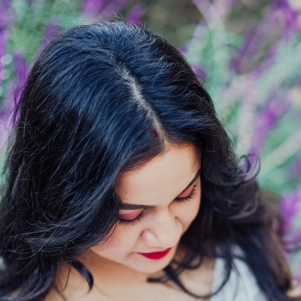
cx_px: 175
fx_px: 807
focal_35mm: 82
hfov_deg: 21.1
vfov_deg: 20.2
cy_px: 326
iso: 100
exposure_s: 1/320
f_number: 1.4
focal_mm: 35
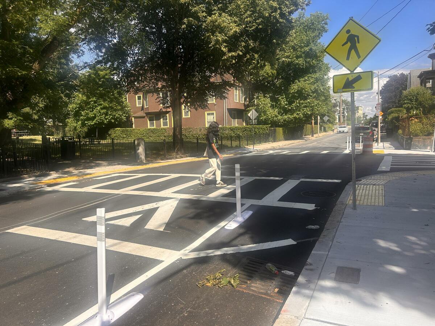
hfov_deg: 67.3
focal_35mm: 26
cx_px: 218
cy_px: 163
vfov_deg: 53.1
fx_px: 327
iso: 50
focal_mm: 5.7
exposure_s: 1/2762
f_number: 1.5
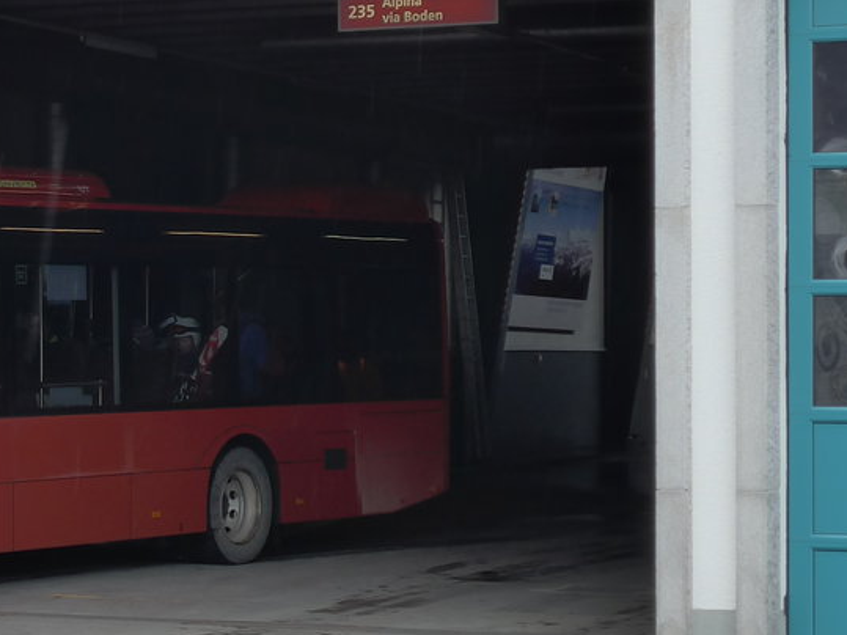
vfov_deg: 10.7
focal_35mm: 138
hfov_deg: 14.0
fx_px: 3376
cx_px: -49
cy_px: 278
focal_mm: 12.7
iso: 160
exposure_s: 1/200
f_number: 3.7
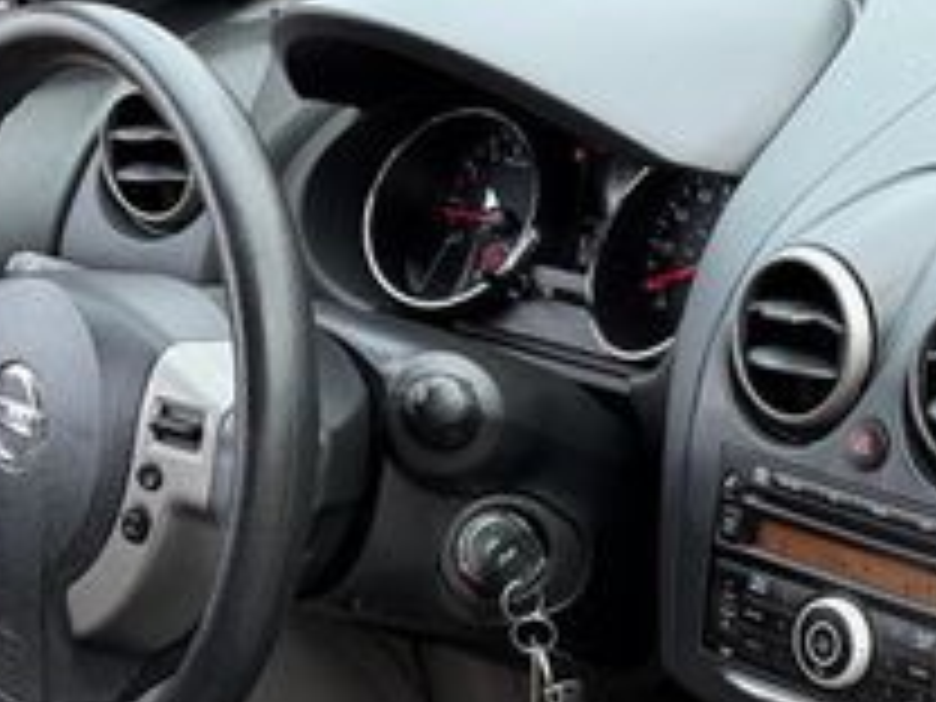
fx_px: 2001
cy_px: 882
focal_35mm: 74
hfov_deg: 23.3
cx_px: 1224
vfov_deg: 18.6
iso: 64
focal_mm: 6.76
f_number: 1.78
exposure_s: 1/236
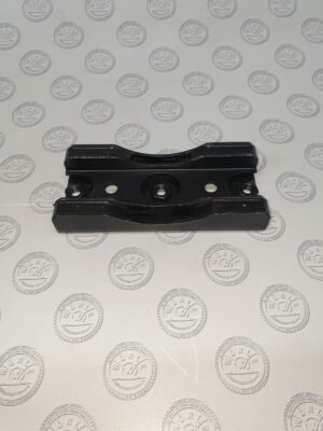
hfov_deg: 53.1
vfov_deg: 67.3
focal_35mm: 26
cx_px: 162
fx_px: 323
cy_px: 216
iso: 64
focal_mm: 4.3
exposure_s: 1/50
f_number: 2.4
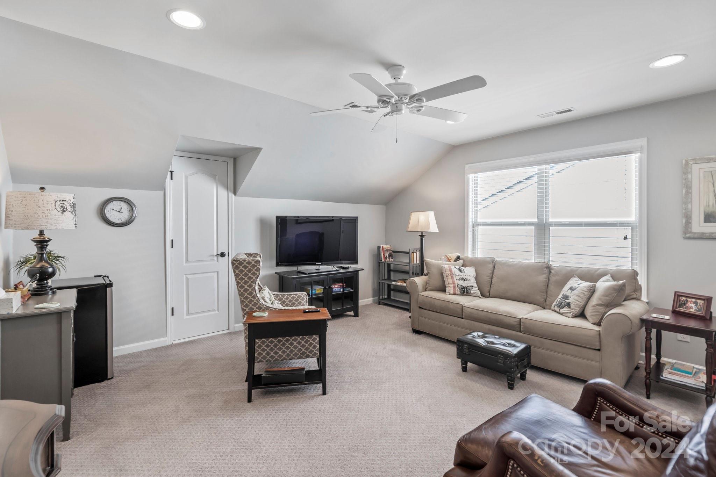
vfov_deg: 73.7
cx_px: 358
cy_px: 238
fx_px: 318
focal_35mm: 16
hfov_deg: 96.7
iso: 100
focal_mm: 16
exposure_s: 1/2.5
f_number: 11
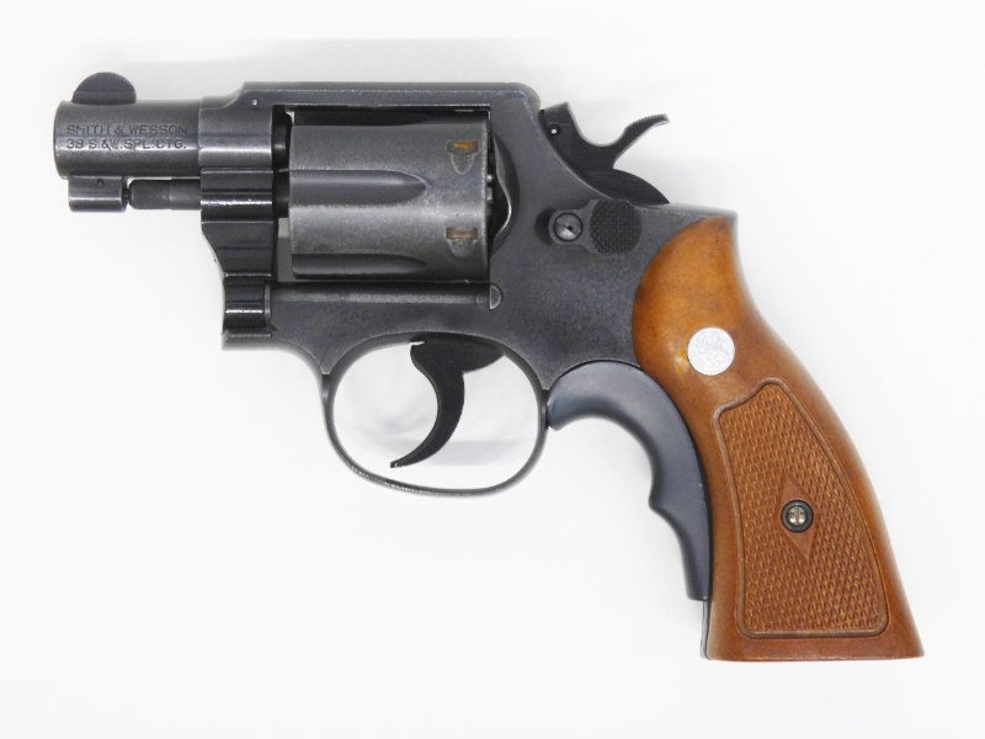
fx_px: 2703
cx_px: 492
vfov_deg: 15.6
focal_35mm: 95
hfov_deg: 20.7
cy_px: 370
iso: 200
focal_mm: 17
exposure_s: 1/40
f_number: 5.3
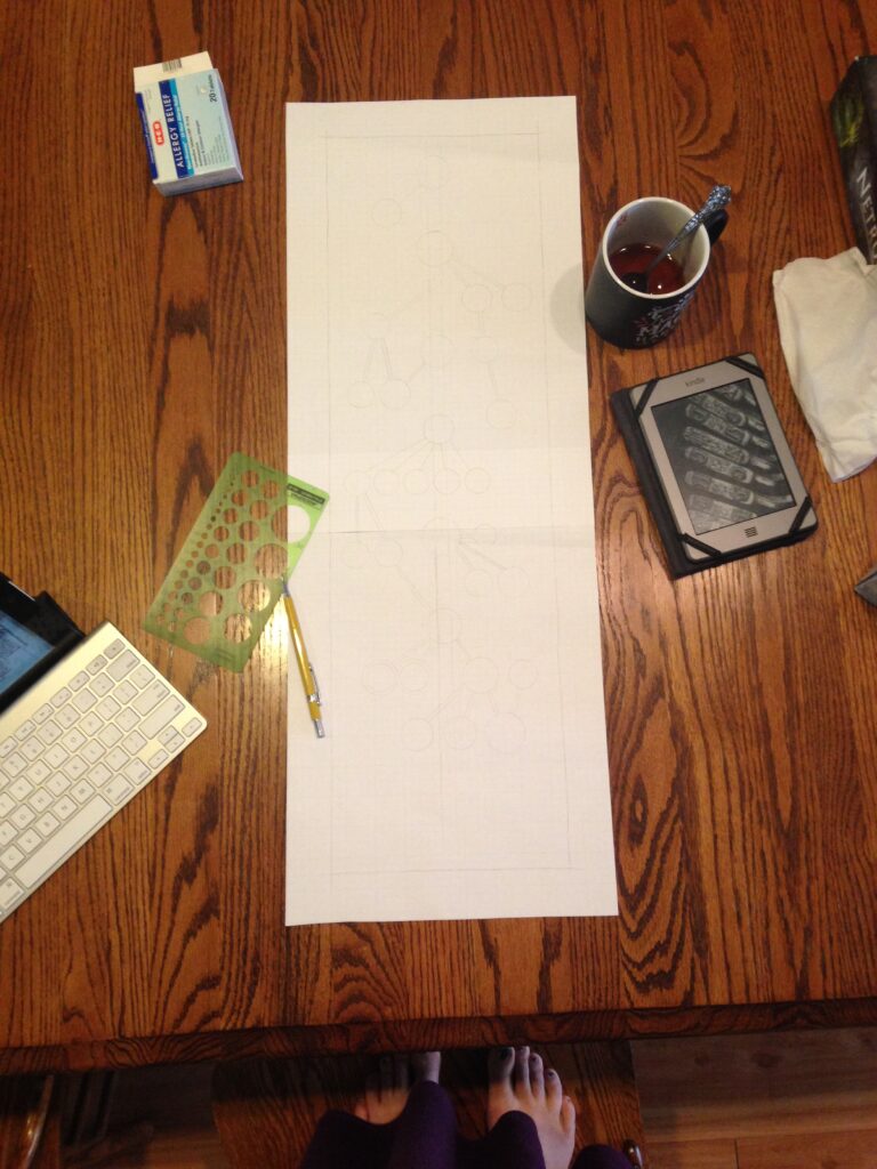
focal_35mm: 33
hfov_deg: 42.9
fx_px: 1115
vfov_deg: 55.4
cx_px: 438
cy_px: 584
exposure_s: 1/20
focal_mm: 4.12
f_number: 2.4
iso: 200
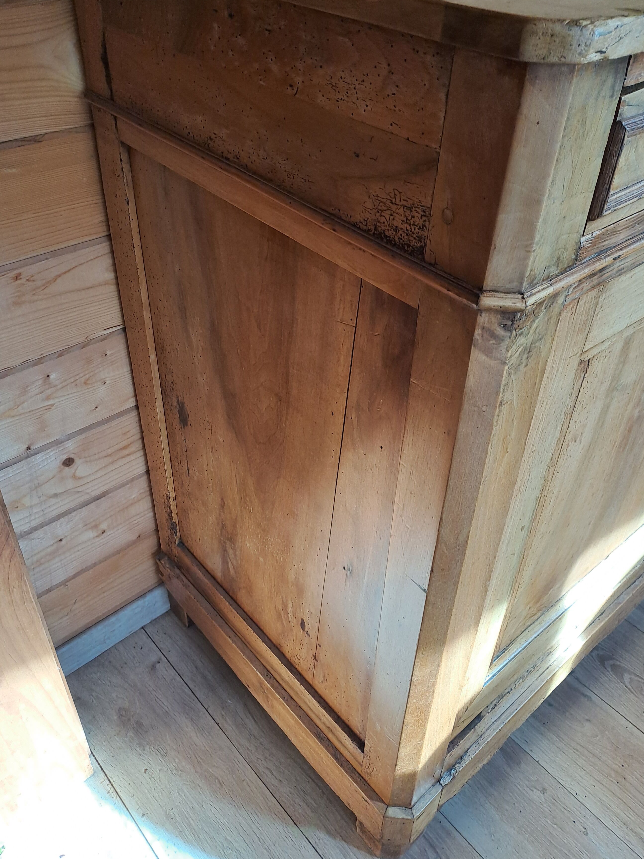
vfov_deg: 61.5
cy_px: 384
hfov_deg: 48.2
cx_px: 306
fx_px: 719
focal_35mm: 29
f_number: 1.8
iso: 40
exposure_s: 1/120
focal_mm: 4.65
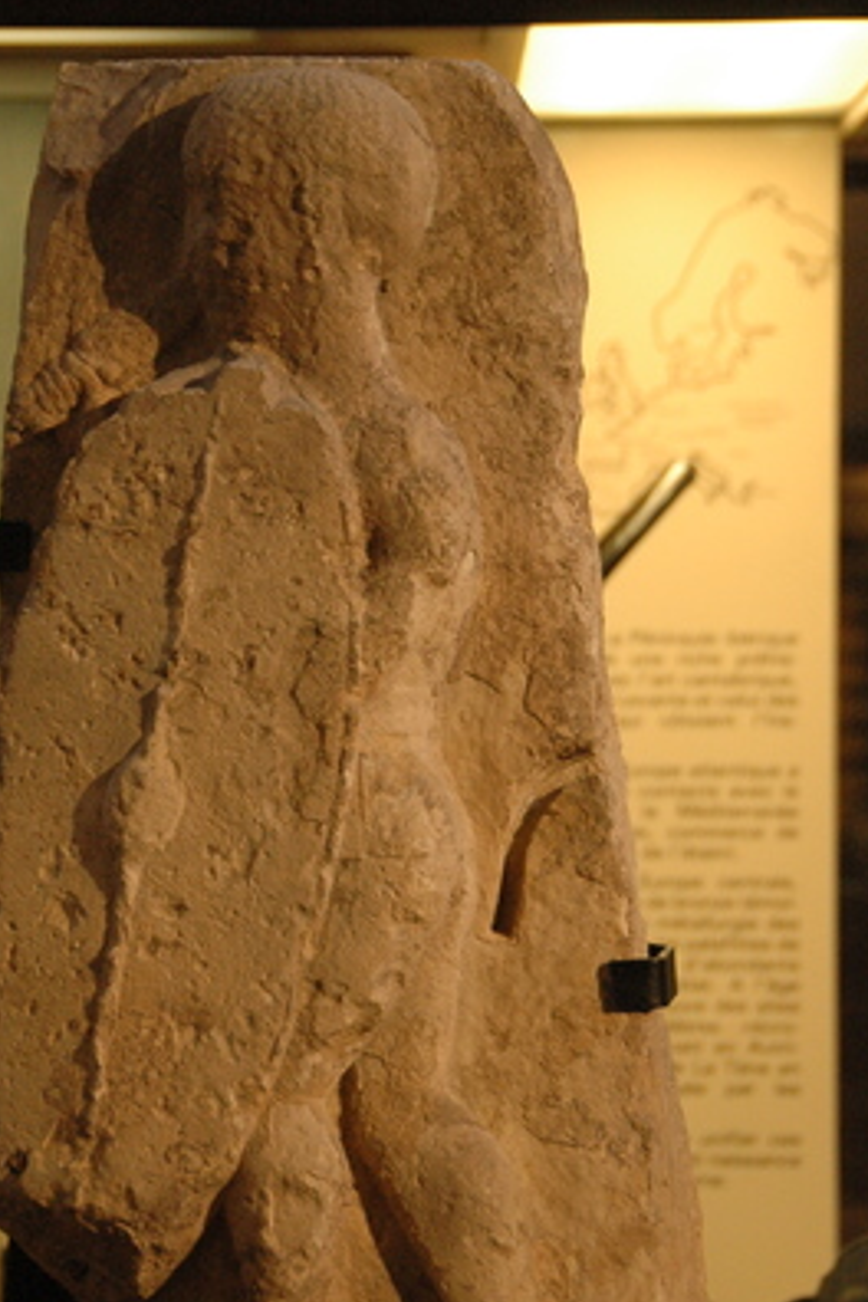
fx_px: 6793
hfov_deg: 7.3
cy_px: 682
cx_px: 273
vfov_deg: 10.9
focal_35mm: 188
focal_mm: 75
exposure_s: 1/50
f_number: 5.3
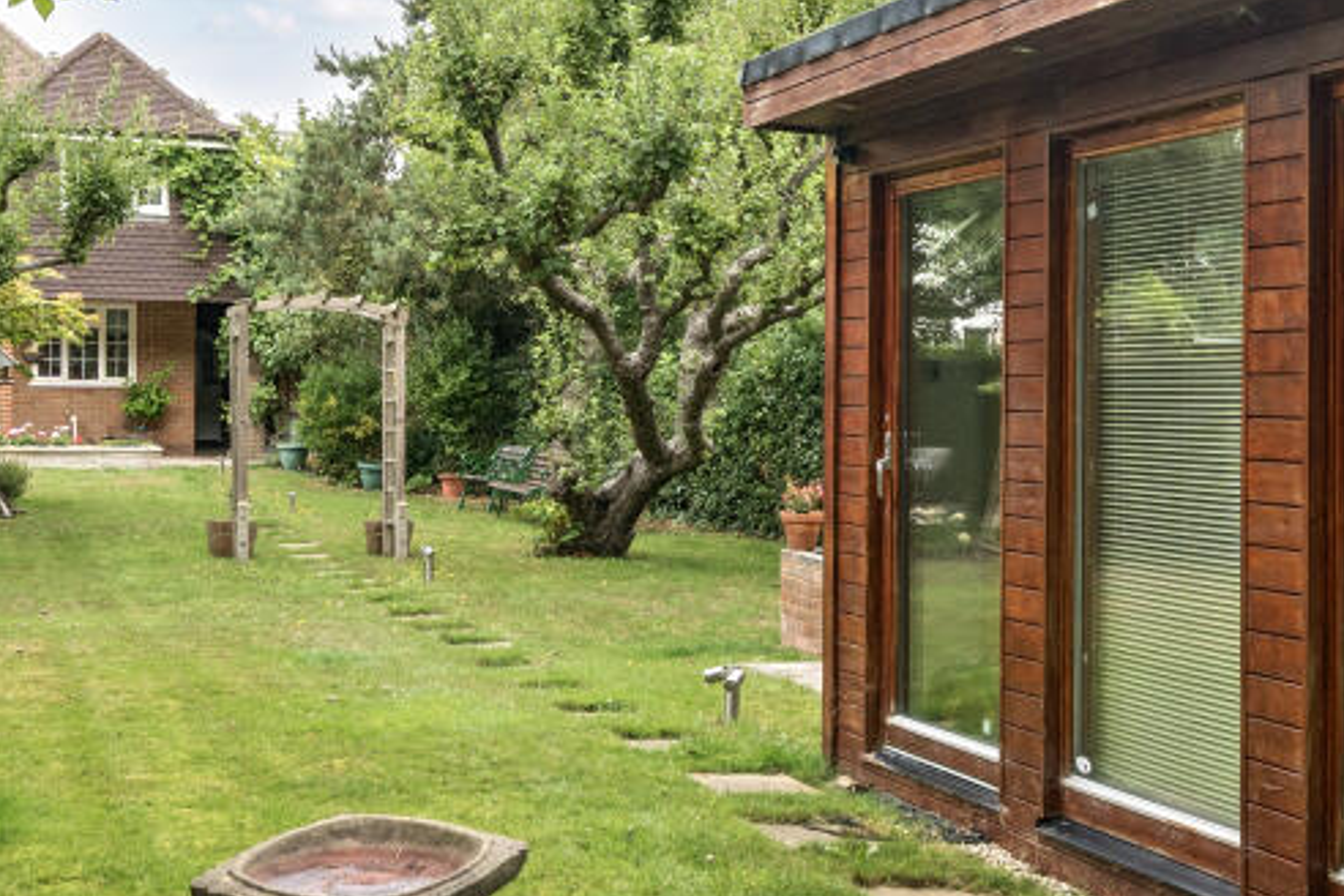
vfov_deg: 26.9
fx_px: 1867
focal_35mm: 50
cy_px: 354
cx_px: 716
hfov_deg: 39.6
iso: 400
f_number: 8
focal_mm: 16
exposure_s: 1/125
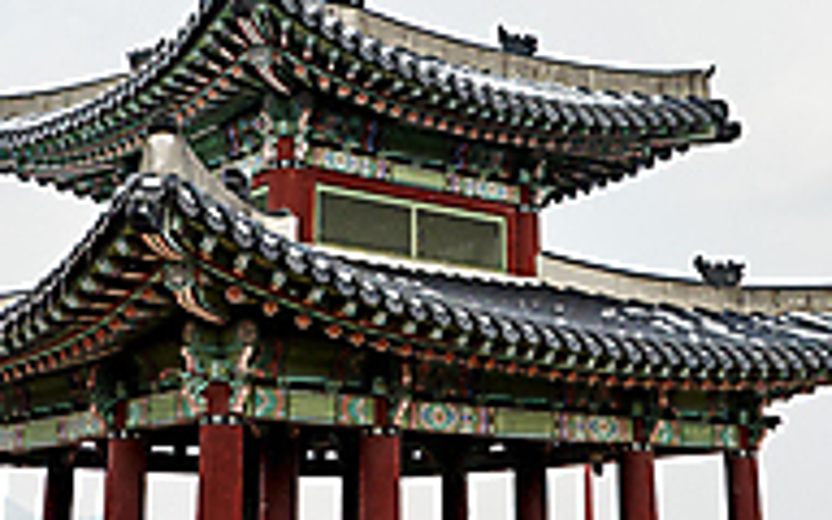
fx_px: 1497
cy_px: 141
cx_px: 438
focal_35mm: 66
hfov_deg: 31.1
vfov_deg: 19.6
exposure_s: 1/2000
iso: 400
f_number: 5.6
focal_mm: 26
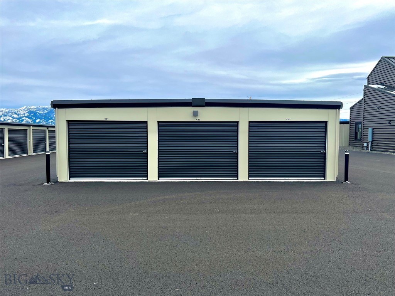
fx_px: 297
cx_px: 198
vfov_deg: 53.1
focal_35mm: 26
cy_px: 148
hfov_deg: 67.3
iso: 50
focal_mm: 5.7
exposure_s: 1/3571
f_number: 1.5
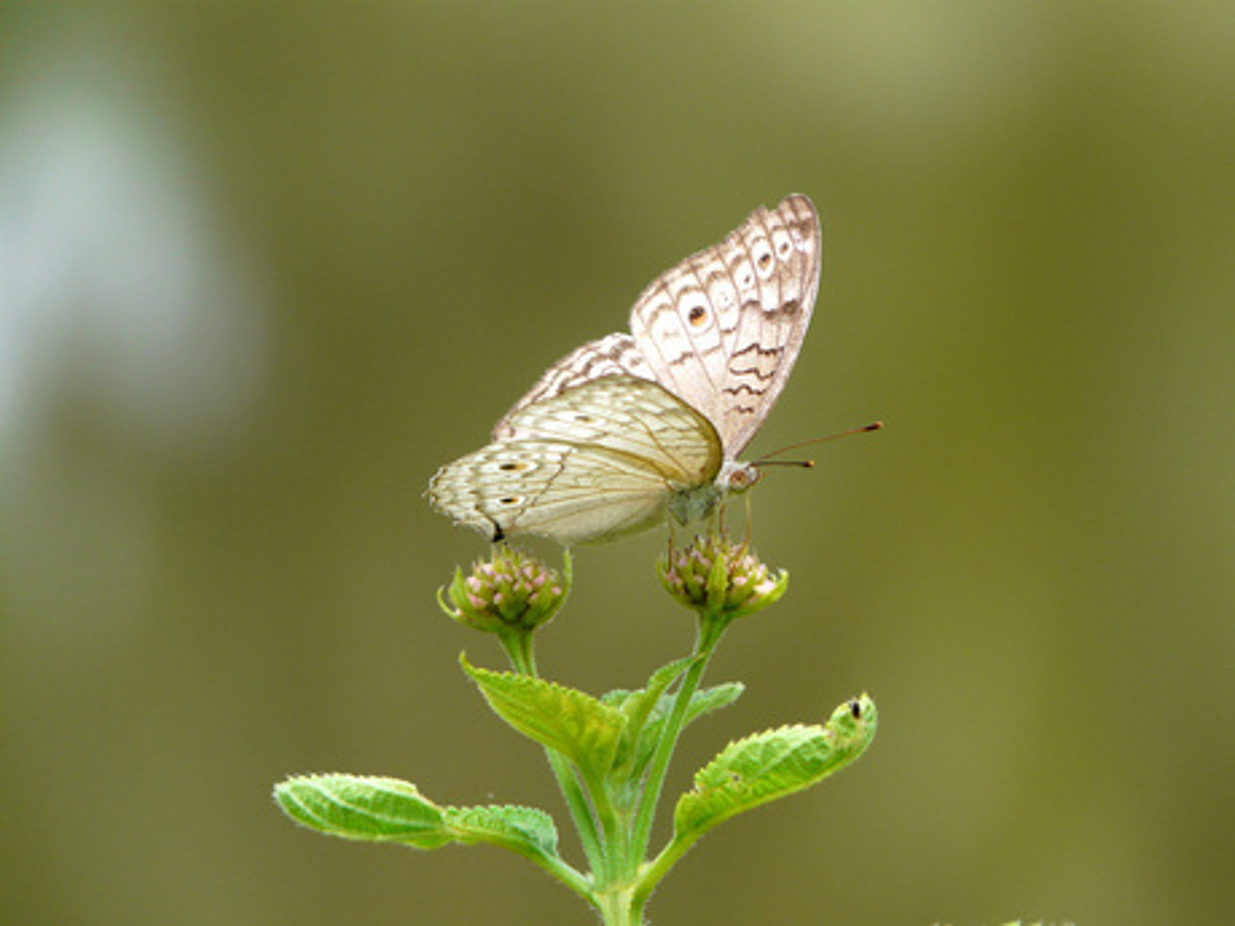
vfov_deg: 3.0
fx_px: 17981
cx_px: 618
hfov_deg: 3.9
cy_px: 463
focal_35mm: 504
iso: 100
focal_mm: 82.8
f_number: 5
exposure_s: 1/200
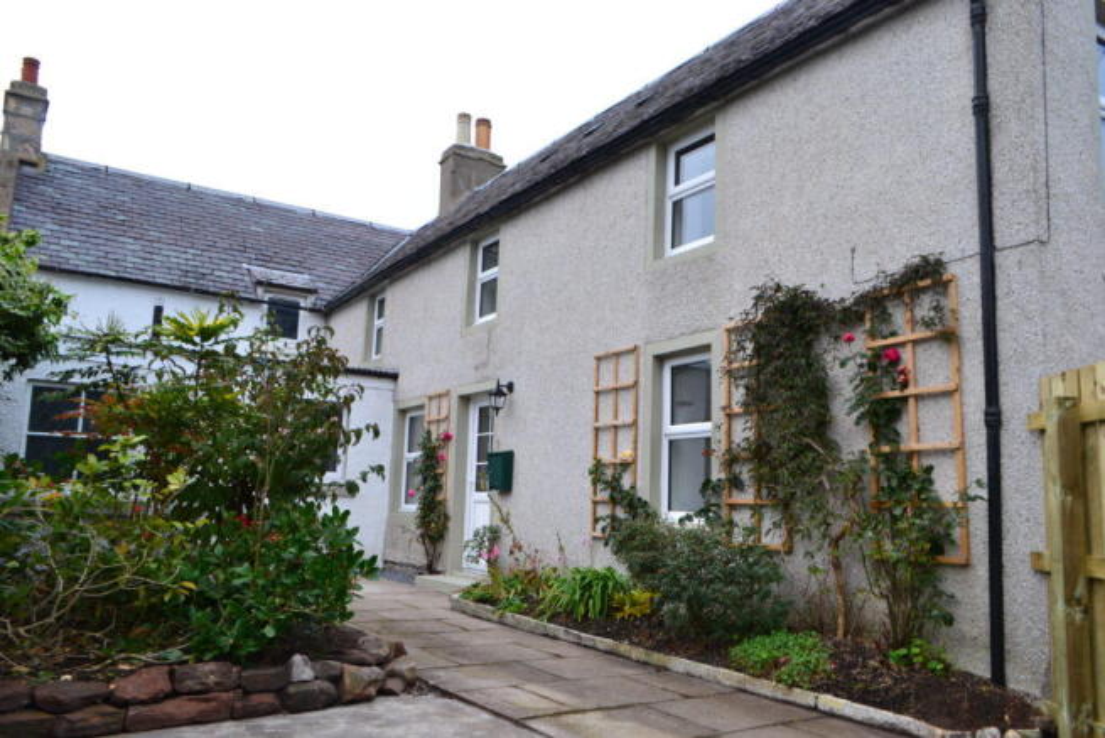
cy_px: 369
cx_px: 552
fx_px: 829
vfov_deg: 48.0
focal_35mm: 27
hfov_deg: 67.4
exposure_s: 1/30
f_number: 7.1
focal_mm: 18
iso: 400
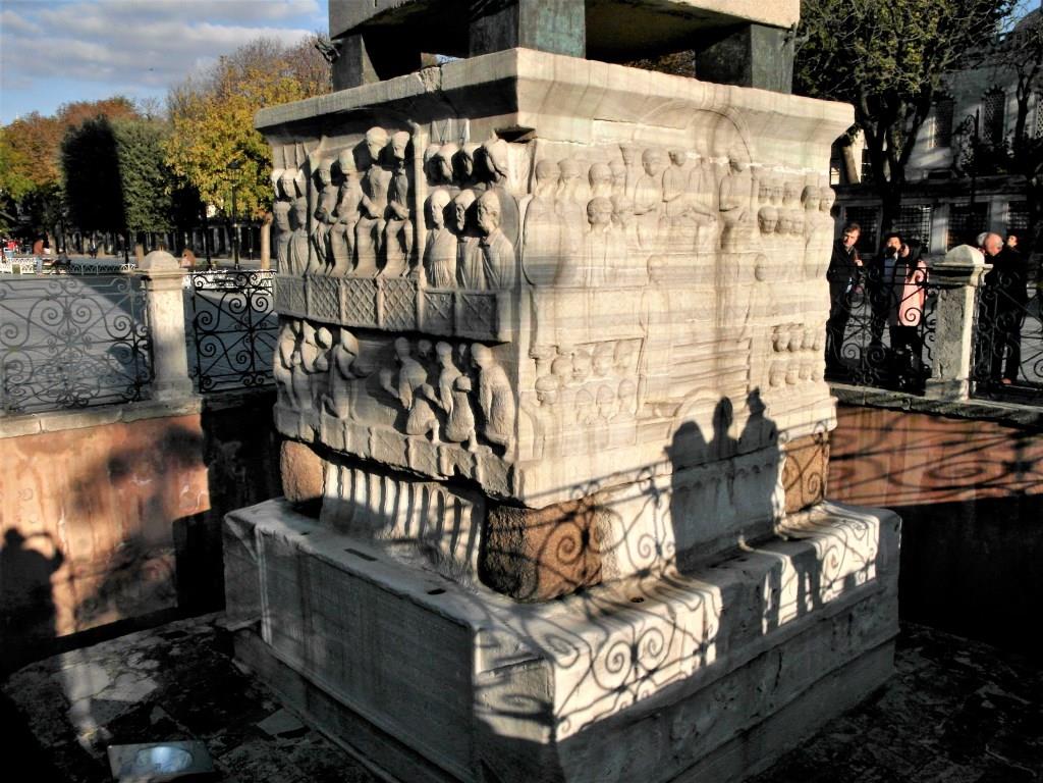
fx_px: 904
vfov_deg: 46.8
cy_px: 392
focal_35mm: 30
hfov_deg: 60.0
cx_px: 522
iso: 200
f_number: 6.3
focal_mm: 6.5
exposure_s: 1/1500
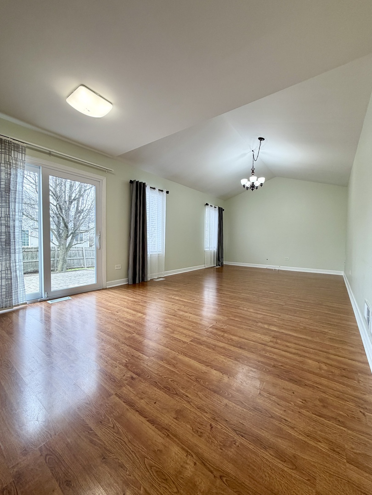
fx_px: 201
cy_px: 248
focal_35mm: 14
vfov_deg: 102.1
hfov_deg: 85.7
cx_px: 186
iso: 125
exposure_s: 1/120
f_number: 2.2
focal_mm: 2.22
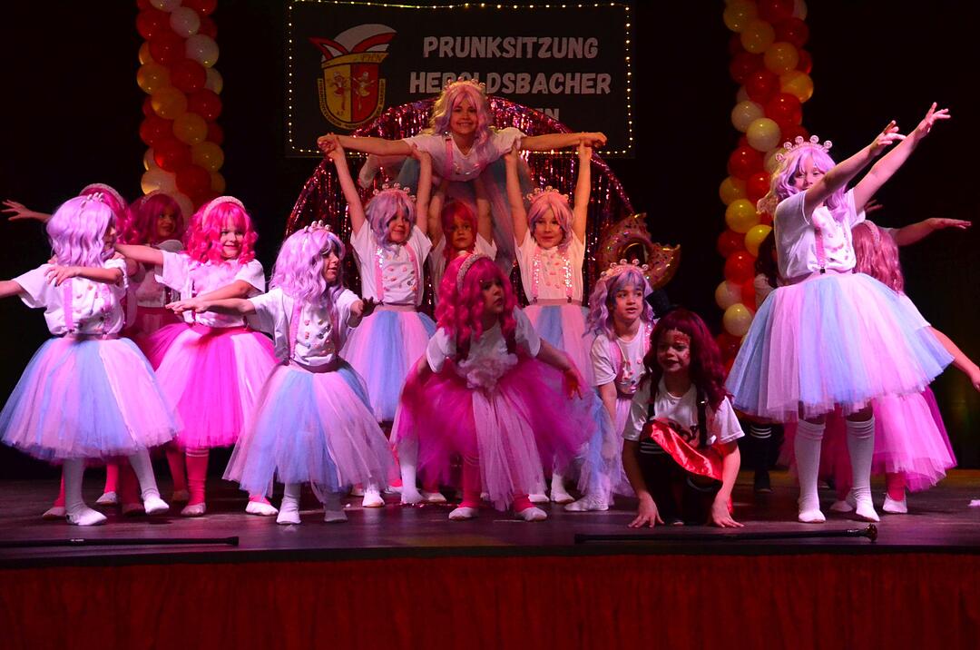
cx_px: 490
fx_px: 1712
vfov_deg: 21.5
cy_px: 325
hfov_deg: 31.9
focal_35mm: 63
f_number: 5.6
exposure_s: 1/500
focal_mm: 42
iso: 3200
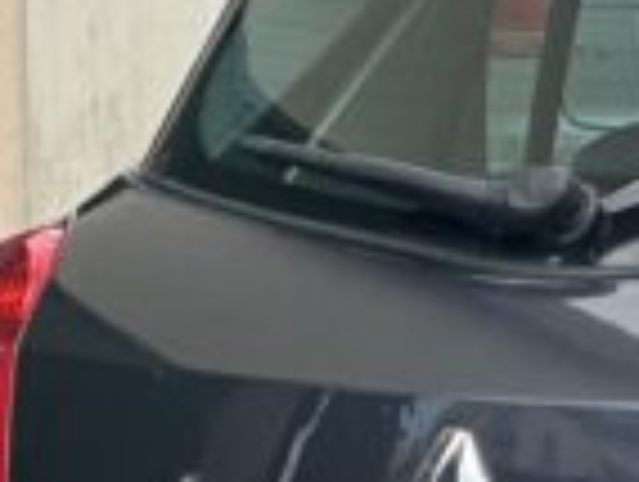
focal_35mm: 433
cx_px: 1444
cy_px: 459
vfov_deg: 3.4
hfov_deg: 4.5
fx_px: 8007
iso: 25
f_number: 2.8
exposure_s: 1/169
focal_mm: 9
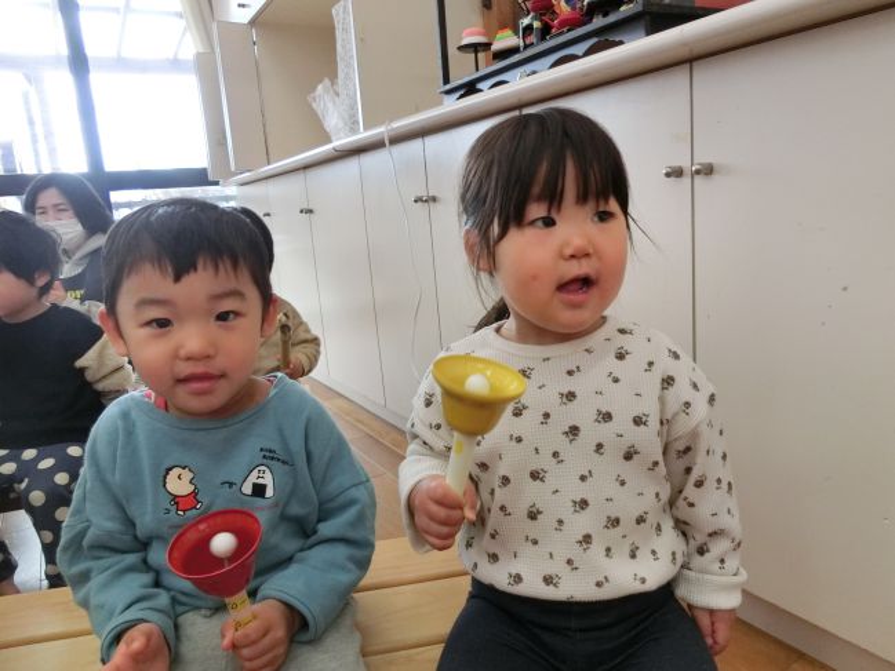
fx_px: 646
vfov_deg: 54.9
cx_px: 448
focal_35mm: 25
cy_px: 336
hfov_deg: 69.4
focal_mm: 4.5
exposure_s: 1/125
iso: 320
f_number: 3.5
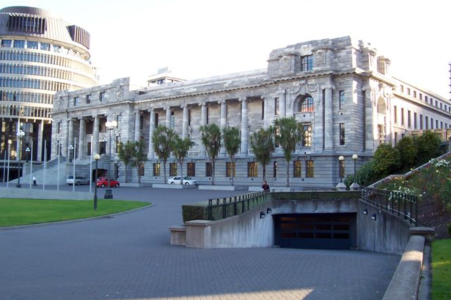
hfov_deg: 49.6
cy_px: 134
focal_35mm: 39
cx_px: 224
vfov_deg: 34.2
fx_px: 488
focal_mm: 5.6
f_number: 2.8
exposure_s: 1/180
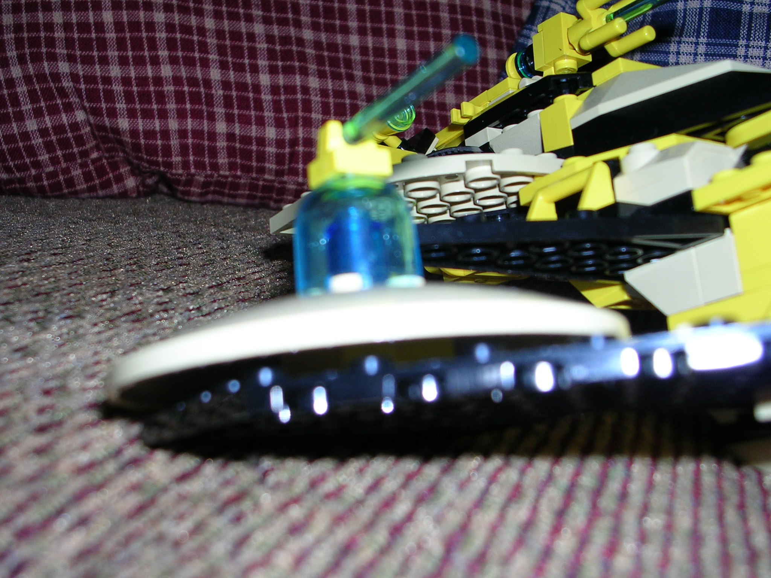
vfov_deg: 31.5
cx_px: 386
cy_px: 289
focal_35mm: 46
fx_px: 1025
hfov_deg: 41.2
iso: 50
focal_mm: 7.1
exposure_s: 1/60.1
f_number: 3
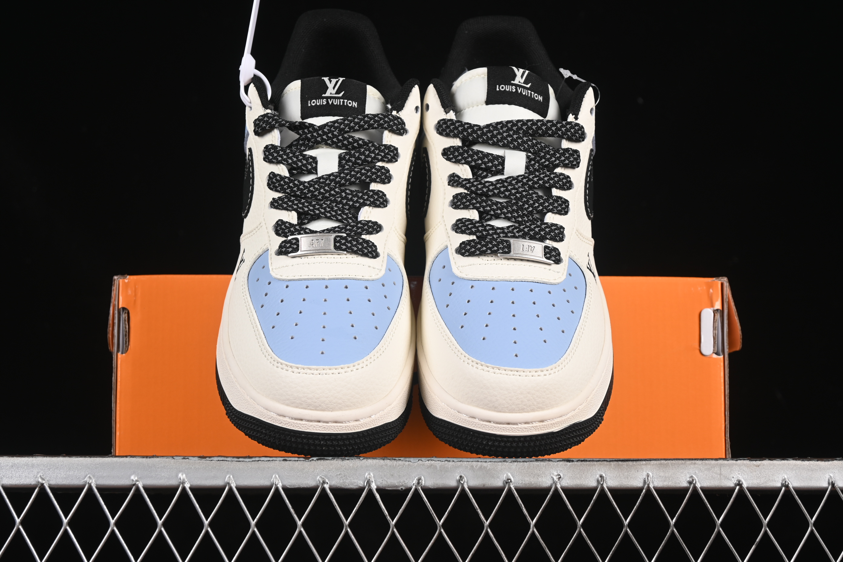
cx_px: 422
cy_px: 281
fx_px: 1756
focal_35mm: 75
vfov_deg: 18.2
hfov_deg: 27.0
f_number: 7.1
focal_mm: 50
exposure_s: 1/80
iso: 160
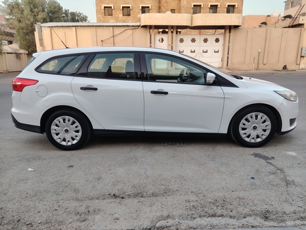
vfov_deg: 56.8
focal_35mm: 24
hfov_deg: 71.6
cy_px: 115
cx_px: 153
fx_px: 212
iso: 151
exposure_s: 1/50
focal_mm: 5.25
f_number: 1.75
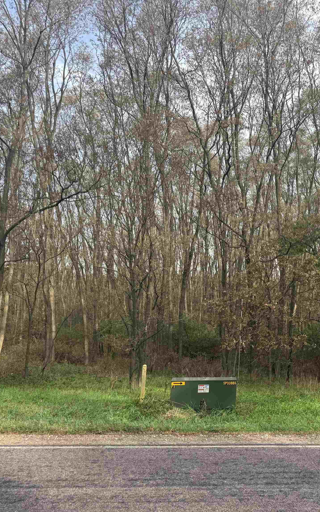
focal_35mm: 34
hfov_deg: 35.4
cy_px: 256
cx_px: 278
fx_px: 474
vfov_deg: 56.7
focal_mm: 6.8
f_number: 1.8
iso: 80
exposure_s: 1/792
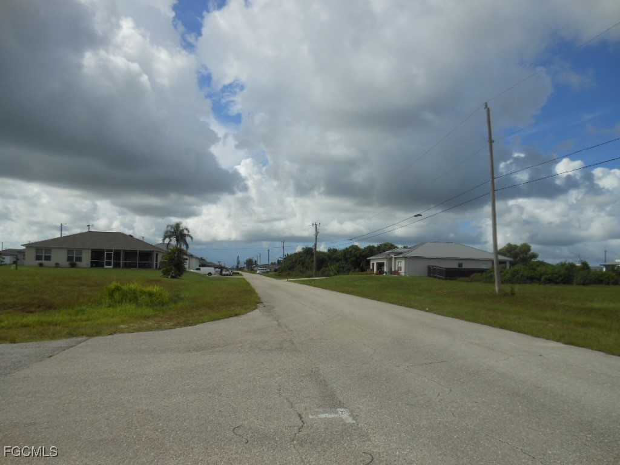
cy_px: 232
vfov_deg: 54.9
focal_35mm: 25
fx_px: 448
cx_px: 310
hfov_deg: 69.4
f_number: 10.2
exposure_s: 1/200
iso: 80
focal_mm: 4.5
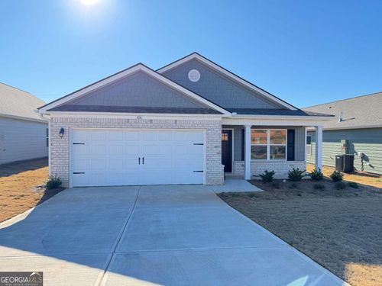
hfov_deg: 71.6
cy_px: 143
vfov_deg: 56.8
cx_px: 191
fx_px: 265
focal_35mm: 24
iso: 100
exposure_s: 1/1156
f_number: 1.78
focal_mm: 6.76
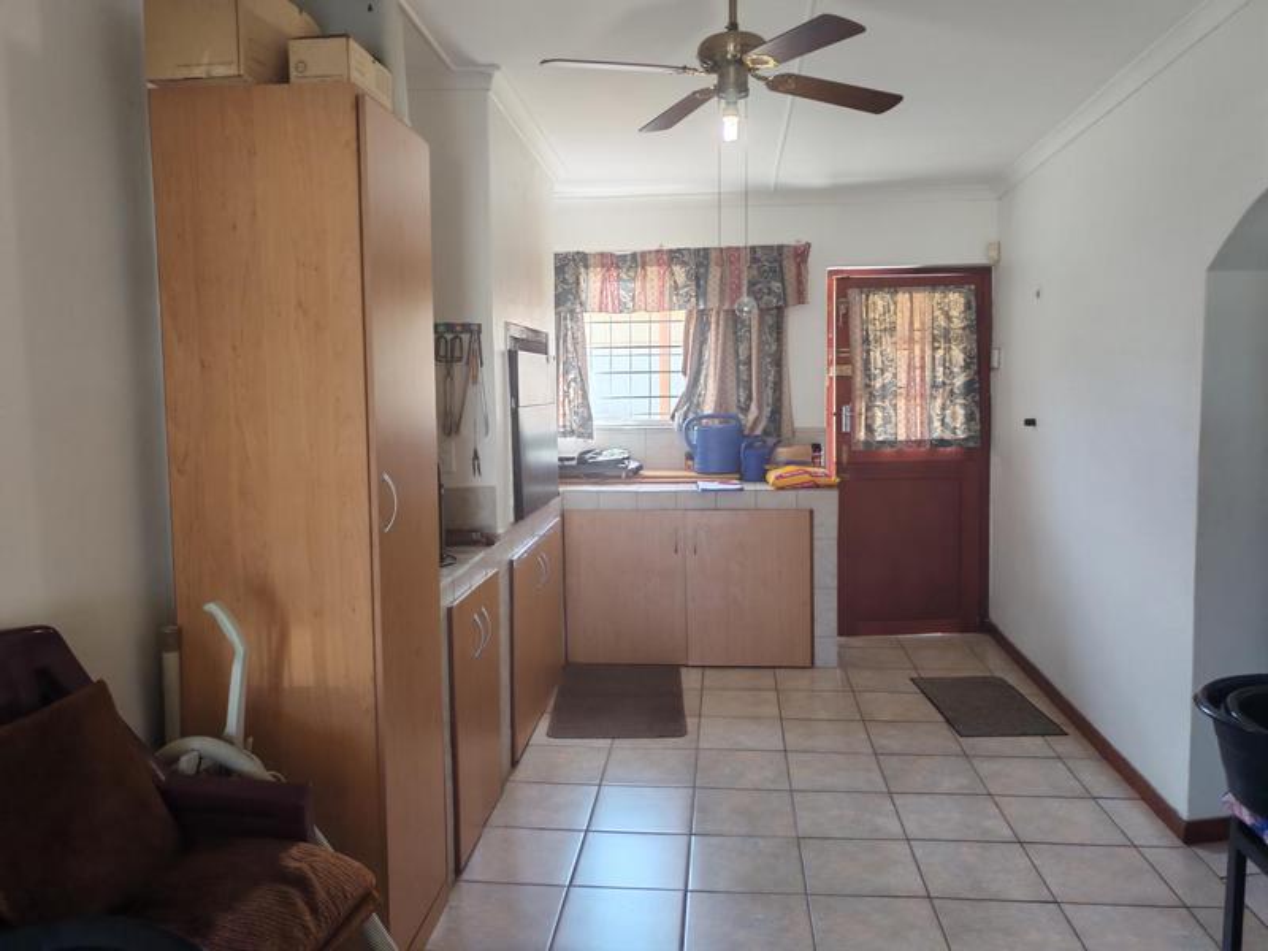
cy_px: 476
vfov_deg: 51.4
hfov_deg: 65.3
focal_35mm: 27
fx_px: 989
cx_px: 634
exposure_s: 1/100
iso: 80
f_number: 1.95
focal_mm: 5.52
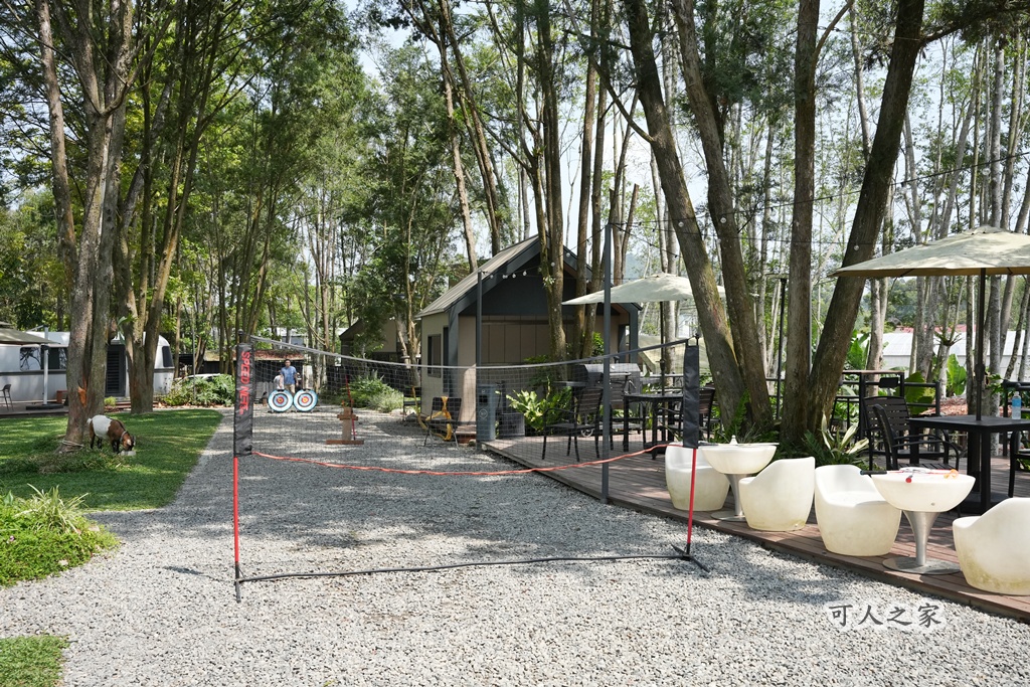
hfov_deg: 55.2
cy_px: 344
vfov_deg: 38.5
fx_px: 984
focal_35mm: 34
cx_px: 515
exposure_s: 1/1600
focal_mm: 34.4
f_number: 8
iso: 1600
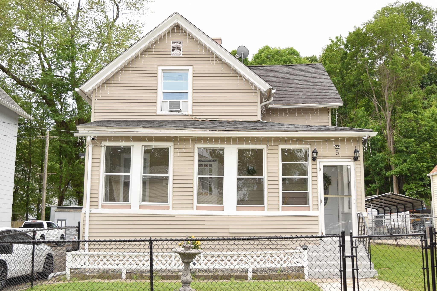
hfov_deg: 47.9
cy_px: 146
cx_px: 218
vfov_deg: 33.0
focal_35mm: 40
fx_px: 492
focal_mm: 27
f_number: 6.3
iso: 100
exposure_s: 1/125
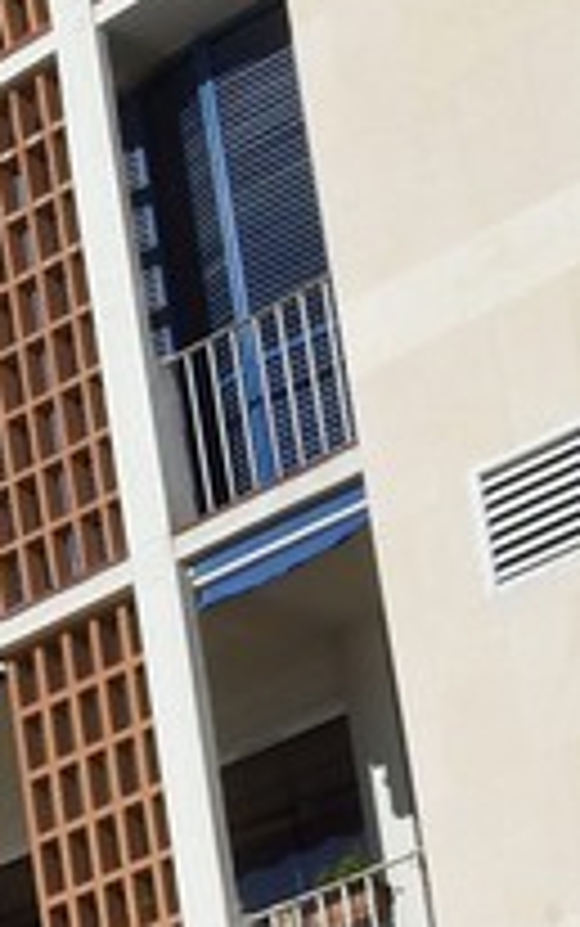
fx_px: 4799
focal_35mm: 190
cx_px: -2698
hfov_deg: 5.0
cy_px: 1472
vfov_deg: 10.6
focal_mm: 24
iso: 200
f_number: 20
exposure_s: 1/200
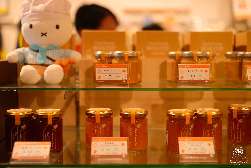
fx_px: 349
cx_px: 126
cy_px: 84
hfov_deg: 39.6
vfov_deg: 27.0
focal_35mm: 50
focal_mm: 33
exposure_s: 1/1600
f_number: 1.4
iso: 800
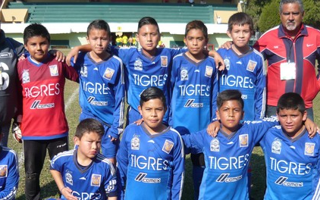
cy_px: 141
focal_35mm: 53
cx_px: 147
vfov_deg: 24.3
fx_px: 462
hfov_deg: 38.2
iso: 100
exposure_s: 1/1000
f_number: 2.8
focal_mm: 5.5
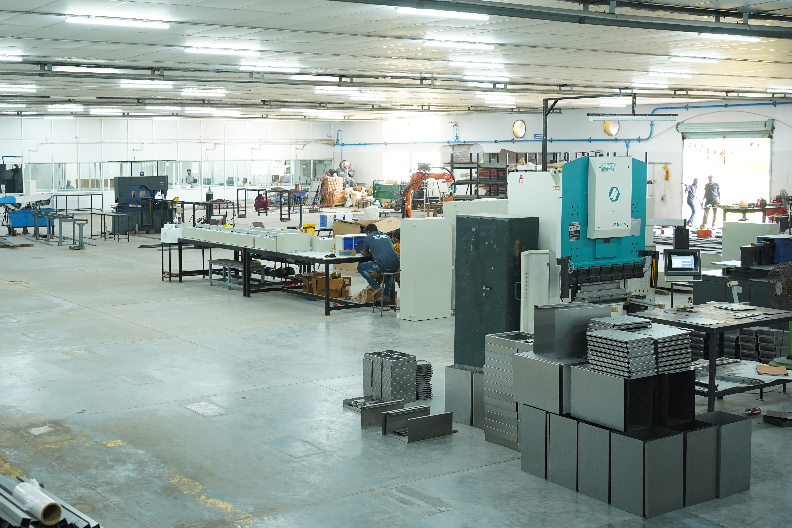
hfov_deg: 42.5
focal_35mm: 46
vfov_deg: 29.2
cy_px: 232
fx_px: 1012
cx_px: 308
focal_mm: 35
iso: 1600
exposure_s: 1/125
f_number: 3.5
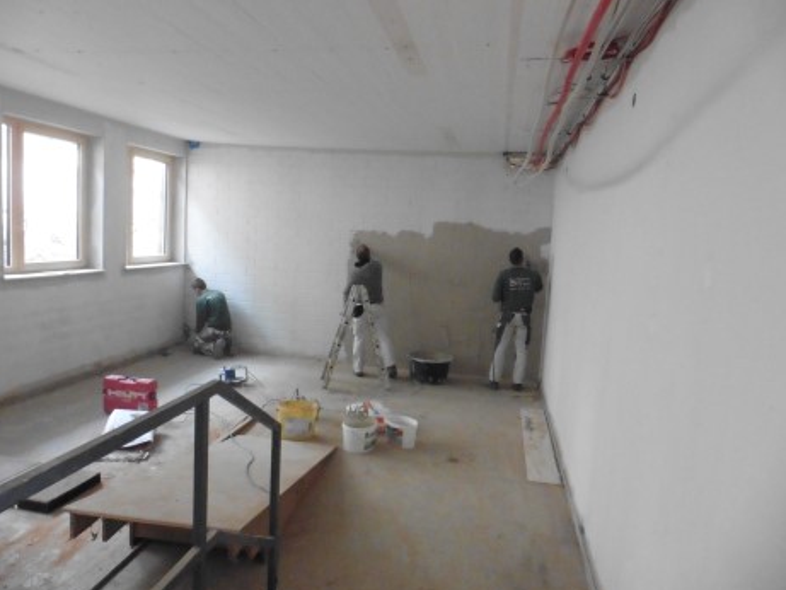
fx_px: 568
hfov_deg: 69.4
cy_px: 293
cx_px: 380
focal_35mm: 25
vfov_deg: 54.9
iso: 1250
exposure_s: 1/80
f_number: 3.3
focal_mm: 4.3
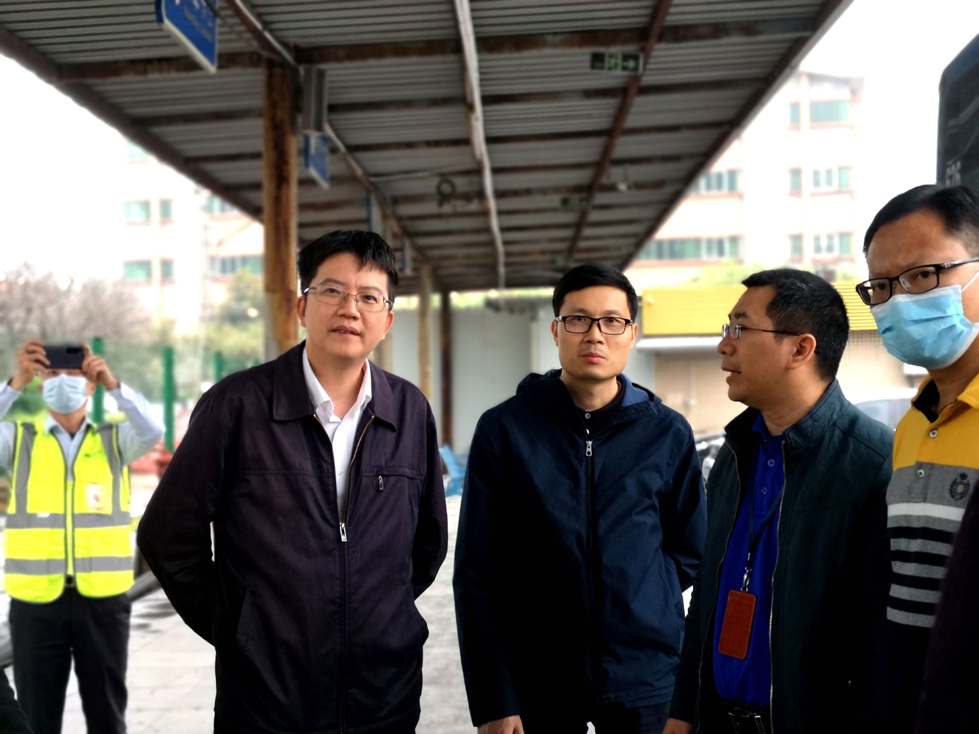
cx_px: 490
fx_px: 1527
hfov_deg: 35.5
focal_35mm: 54
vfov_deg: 27.0
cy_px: 367
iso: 64
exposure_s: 1/100
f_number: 4
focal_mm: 3.95
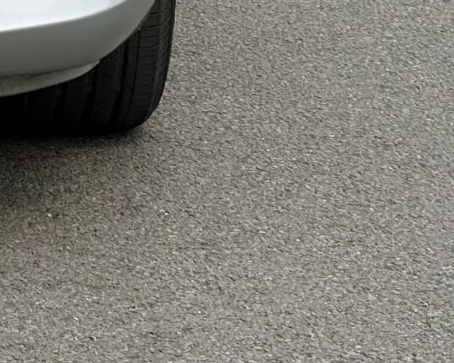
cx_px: -648
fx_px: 5307
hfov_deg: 4.8
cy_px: -496
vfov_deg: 3.9
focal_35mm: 395
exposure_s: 1/713
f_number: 2.8
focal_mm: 9
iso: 32
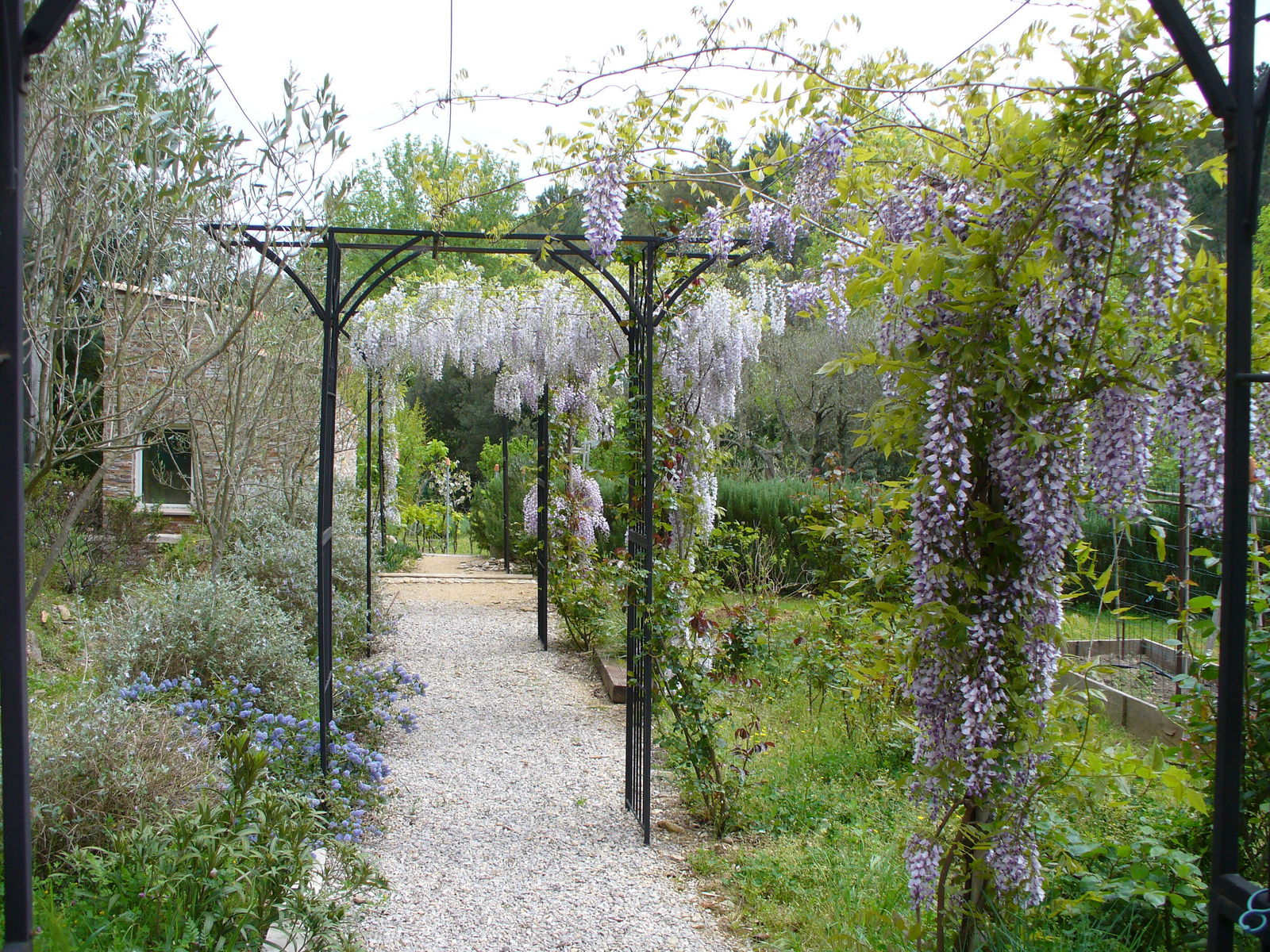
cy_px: 476
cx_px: 635
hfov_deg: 50.1
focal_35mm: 37
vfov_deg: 38.7
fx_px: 1357
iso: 80
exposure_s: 1/125
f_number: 5.6
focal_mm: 6.1
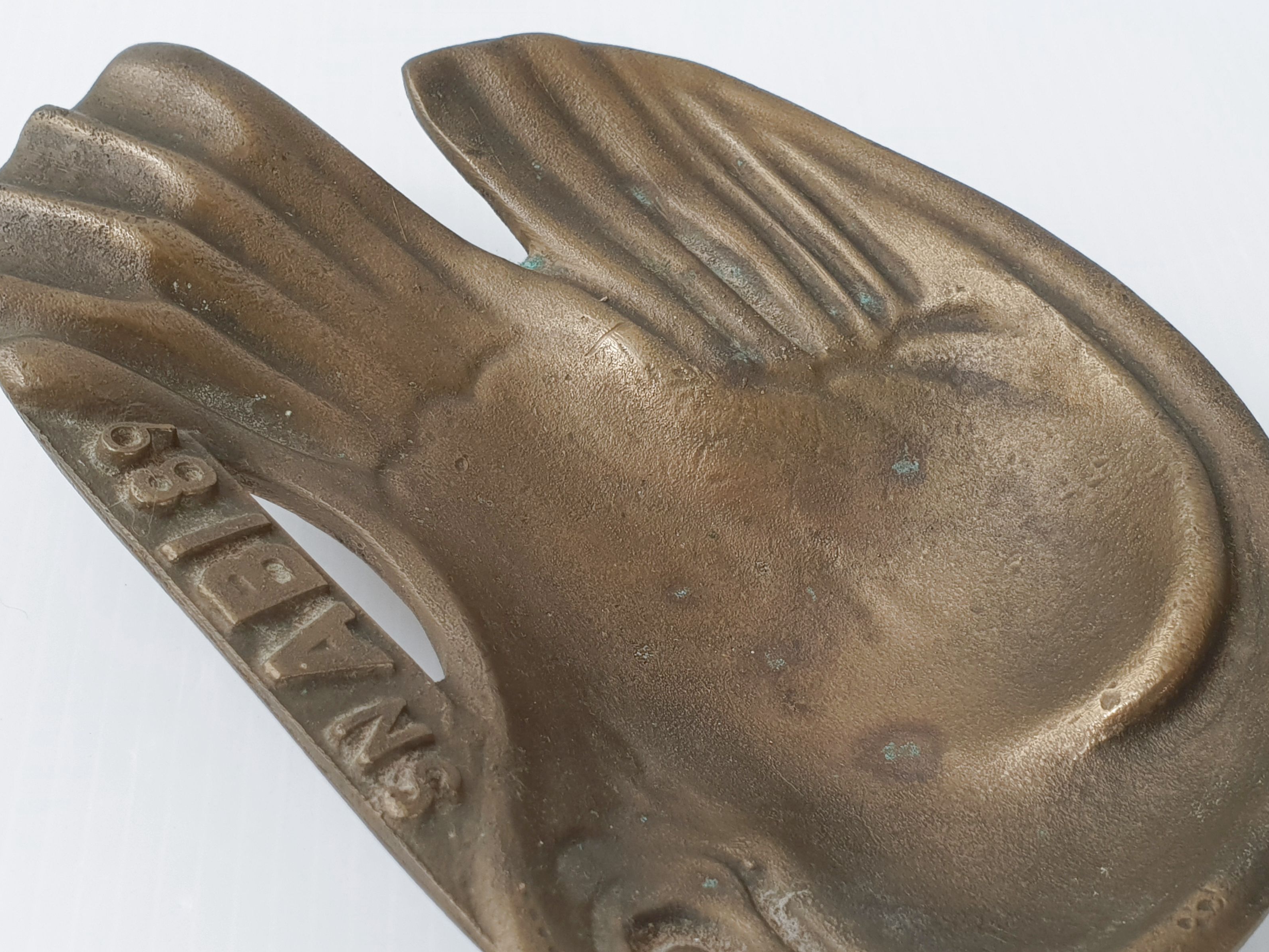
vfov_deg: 42.8
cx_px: 648
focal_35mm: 33
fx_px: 1210
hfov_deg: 55.3
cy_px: 546
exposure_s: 1/50
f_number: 2.4
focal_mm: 4.3
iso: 64
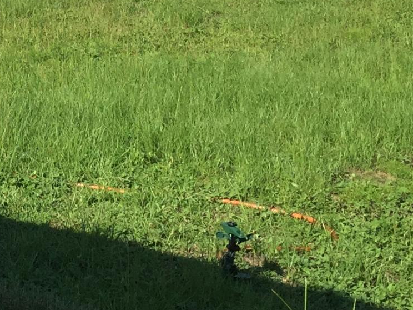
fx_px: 1396
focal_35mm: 117
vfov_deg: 12.0
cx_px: -28
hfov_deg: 16.4
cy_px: -173
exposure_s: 1/2475
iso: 32
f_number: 2.2
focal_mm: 4.15
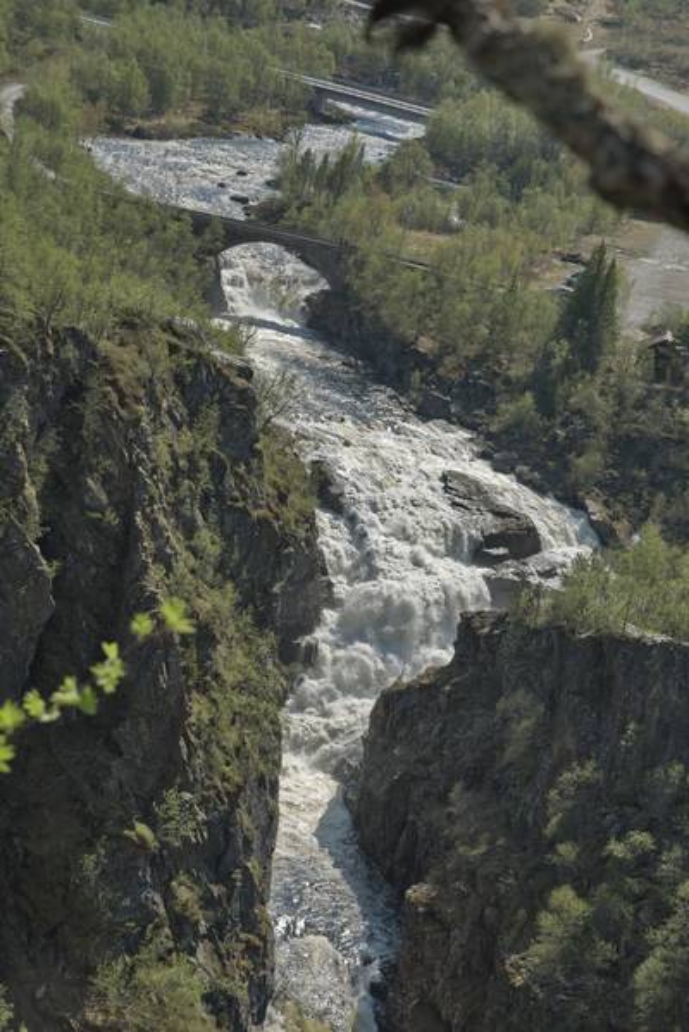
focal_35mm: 120
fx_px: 3441
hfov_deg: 11.4
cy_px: 516
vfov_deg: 17.1
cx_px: 344
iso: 100
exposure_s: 1/160
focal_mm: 120
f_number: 10
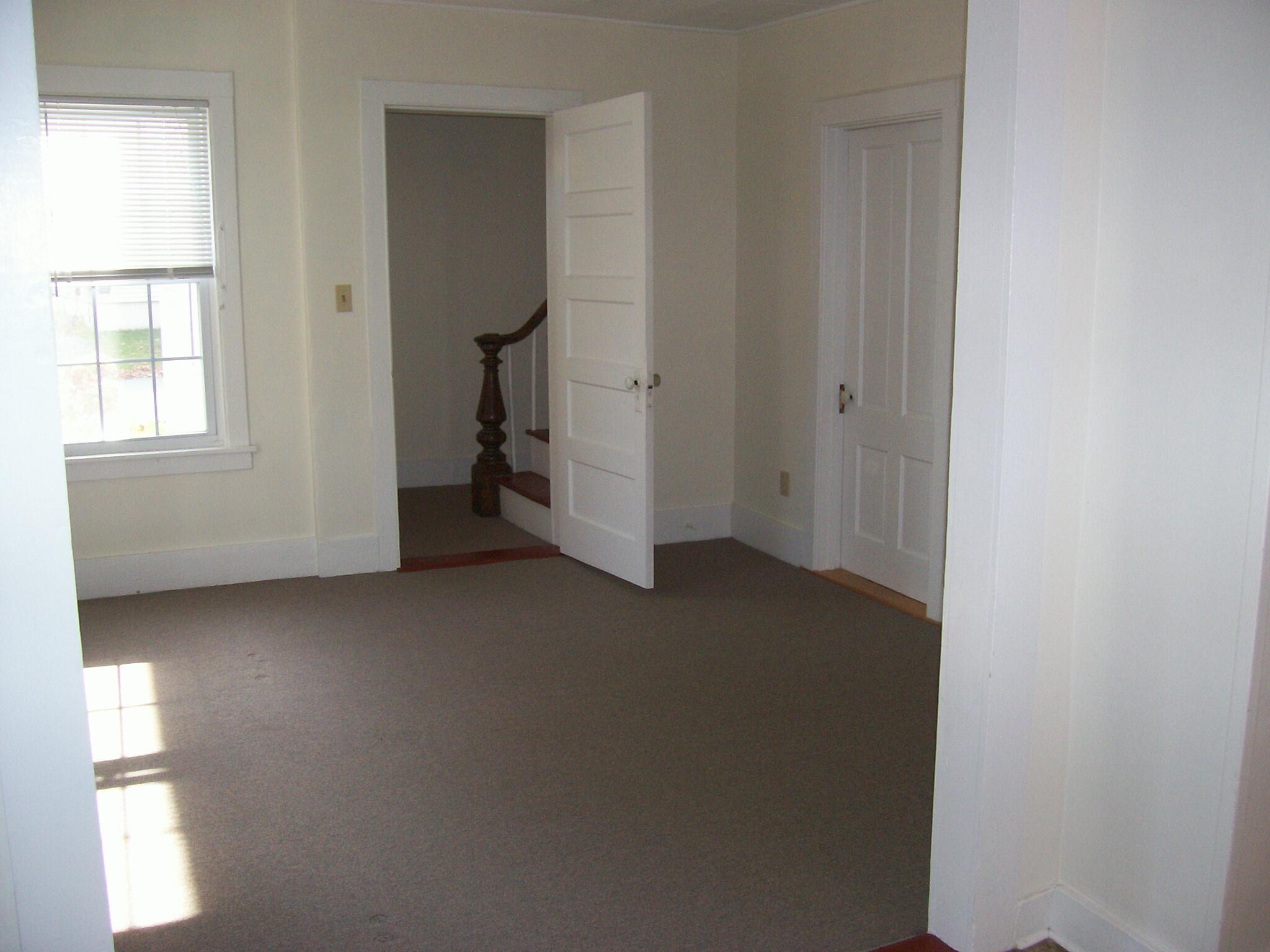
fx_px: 1247
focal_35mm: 34
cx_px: 635
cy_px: 476
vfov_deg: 41.8
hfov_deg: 54.0
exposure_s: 1/112
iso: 140
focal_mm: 5.6
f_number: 2.7
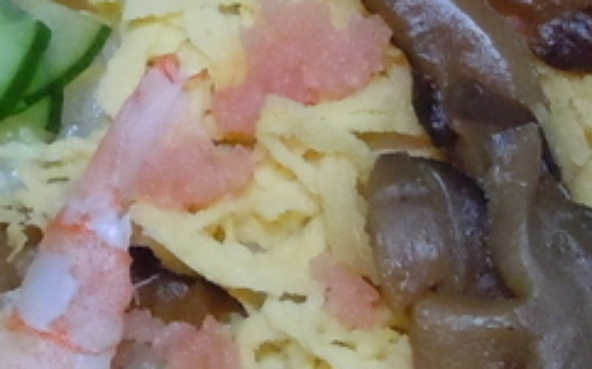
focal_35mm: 148
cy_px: -32
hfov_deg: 14.0
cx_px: 59
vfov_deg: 8.8
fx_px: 2387
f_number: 4
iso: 800
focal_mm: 5.9
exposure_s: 1/100
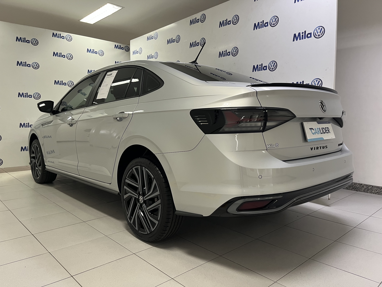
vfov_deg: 53.1
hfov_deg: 67.3
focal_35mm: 26
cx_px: 191
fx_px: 287
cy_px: 144
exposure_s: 1/60
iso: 100
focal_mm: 5.1
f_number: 1.6
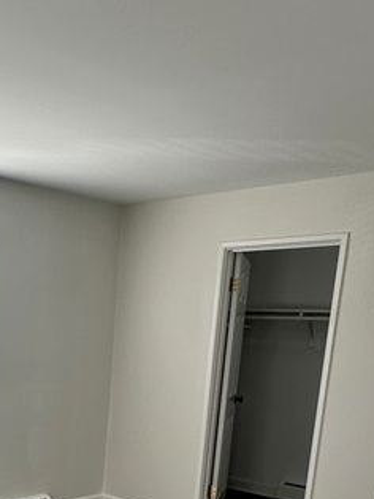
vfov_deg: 36.5
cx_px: -5
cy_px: 475
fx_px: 692
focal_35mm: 48
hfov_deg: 28.3
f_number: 2.2
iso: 50
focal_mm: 2.22
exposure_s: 1/120
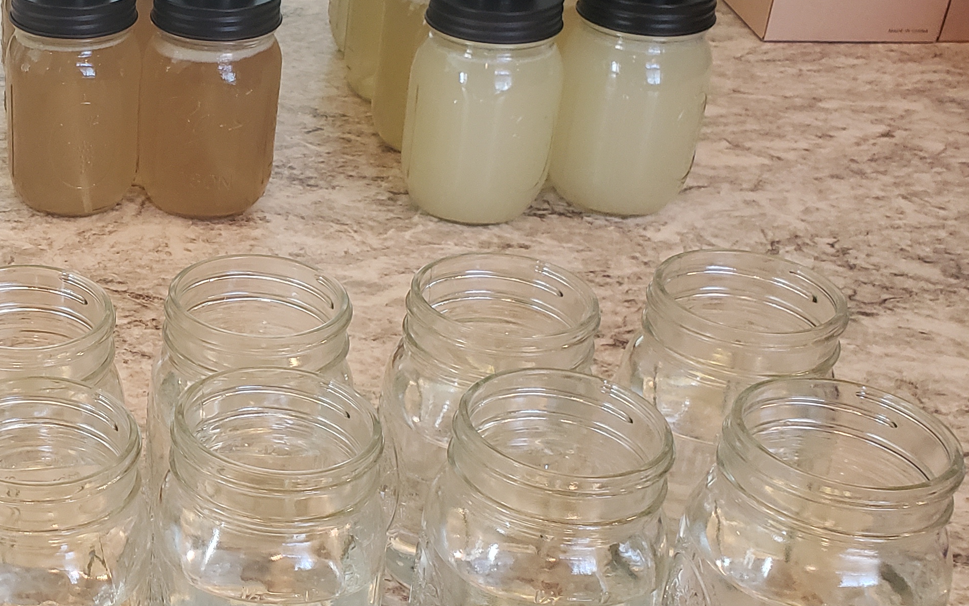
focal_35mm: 58
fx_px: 1532
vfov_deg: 22.4
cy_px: 311
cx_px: 2
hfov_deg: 32.3
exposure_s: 1/60
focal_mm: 4.3
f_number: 2.4
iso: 250
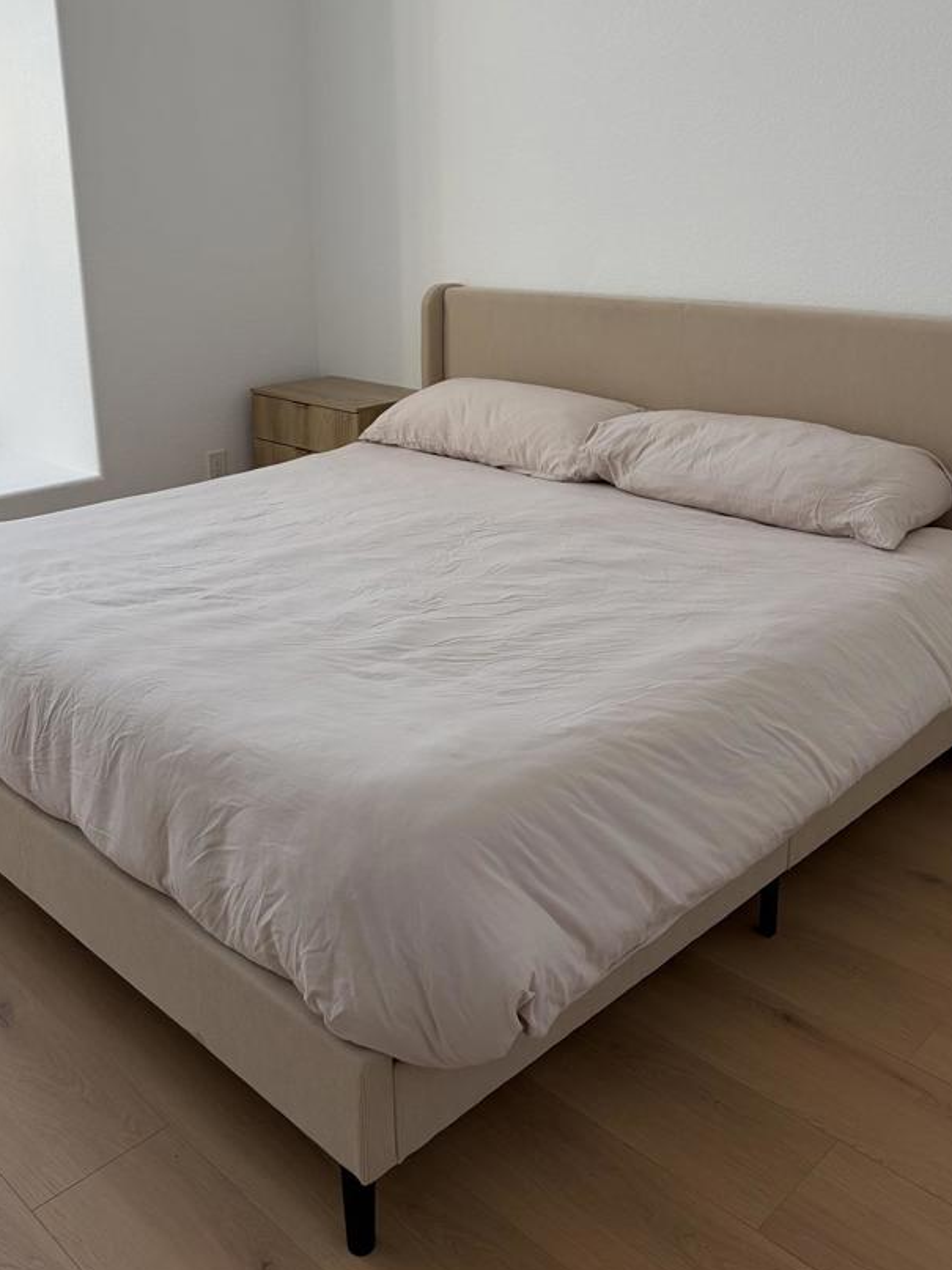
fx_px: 1210
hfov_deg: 42.9
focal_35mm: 33
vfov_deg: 54.9
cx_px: 422
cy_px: 499
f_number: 1.6
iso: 32
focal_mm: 5.96
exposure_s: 1/142
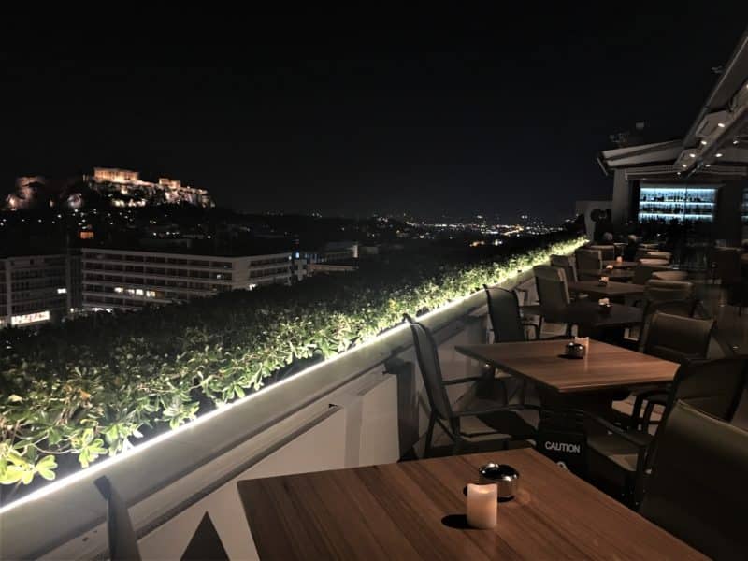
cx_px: 374
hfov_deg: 61.7
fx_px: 627
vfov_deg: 48.2
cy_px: 280
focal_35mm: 29
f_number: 2.2
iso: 400
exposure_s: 1/17
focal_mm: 4.15
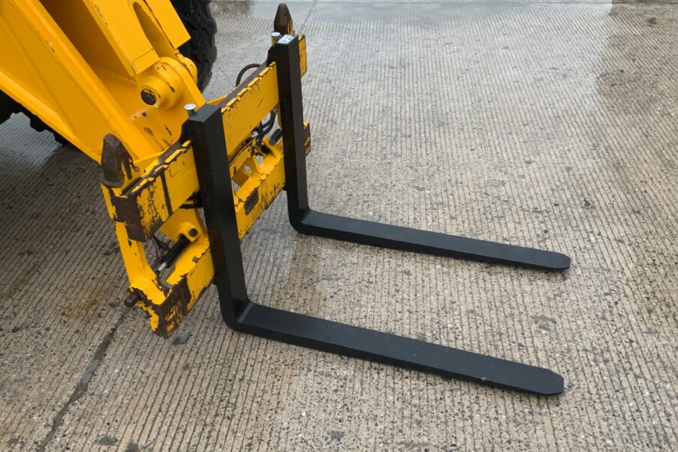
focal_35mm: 34
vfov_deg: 38.9
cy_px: 233
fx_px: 641
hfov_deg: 55.8
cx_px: 348
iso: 25
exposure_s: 1/122
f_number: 1.8
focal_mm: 3
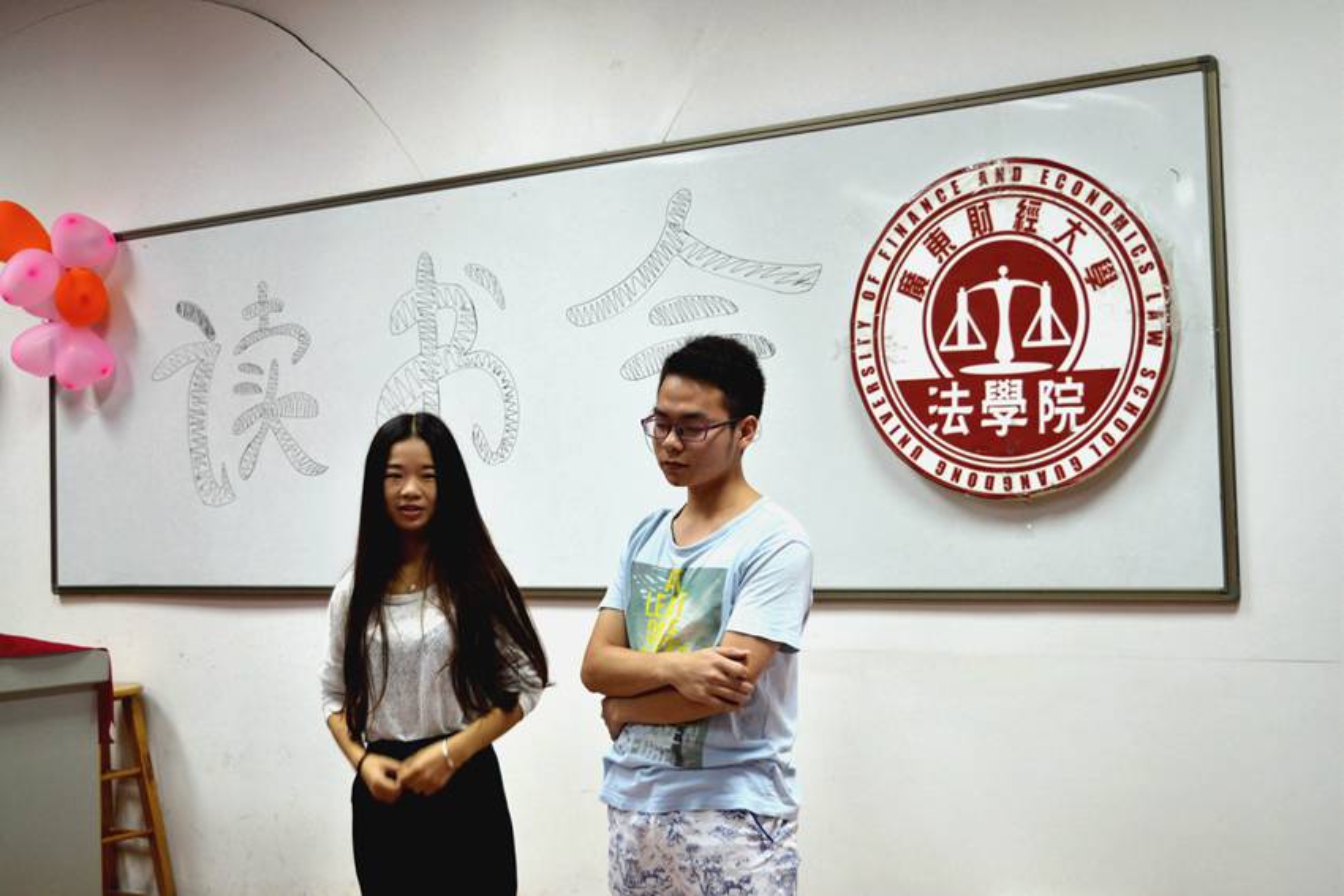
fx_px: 1736
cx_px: 672
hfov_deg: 42.3
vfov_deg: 29.0
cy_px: 448
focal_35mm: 46
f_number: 4.2
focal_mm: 31
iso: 400
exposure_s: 1/40
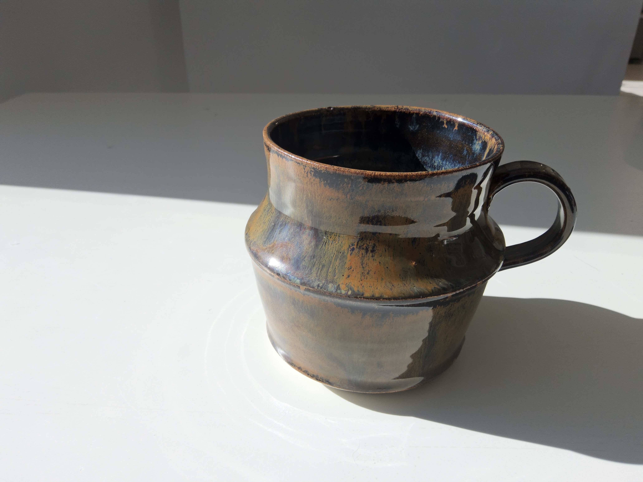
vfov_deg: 58.9
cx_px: 322
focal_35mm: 23
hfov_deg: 73.9
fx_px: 427
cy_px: 241
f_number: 2
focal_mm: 3.08
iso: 50
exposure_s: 1/120
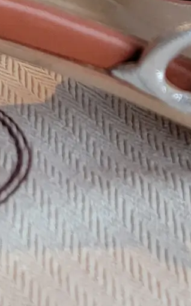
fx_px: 1666
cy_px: -63
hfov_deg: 6.5
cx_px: -88
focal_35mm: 200
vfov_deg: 10.3
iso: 50
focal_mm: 6.7
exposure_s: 1/100
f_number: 1.8
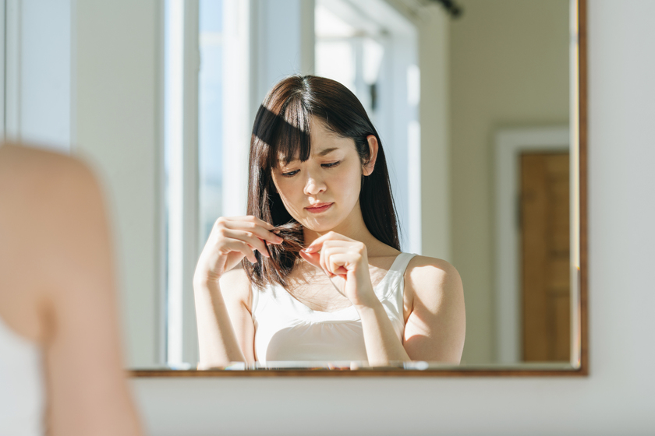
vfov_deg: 13.0
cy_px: 218
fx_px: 1910
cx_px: 328
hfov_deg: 19.5
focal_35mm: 105
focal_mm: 105
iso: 100
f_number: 2.8
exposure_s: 1/500
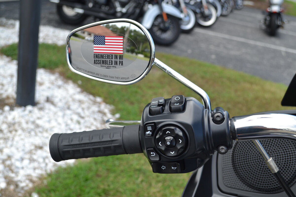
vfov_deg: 28.1
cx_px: 148
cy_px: 98
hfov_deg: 41.1
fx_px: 395
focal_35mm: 48
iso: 100
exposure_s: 1/160
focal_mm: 32
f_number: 6.3
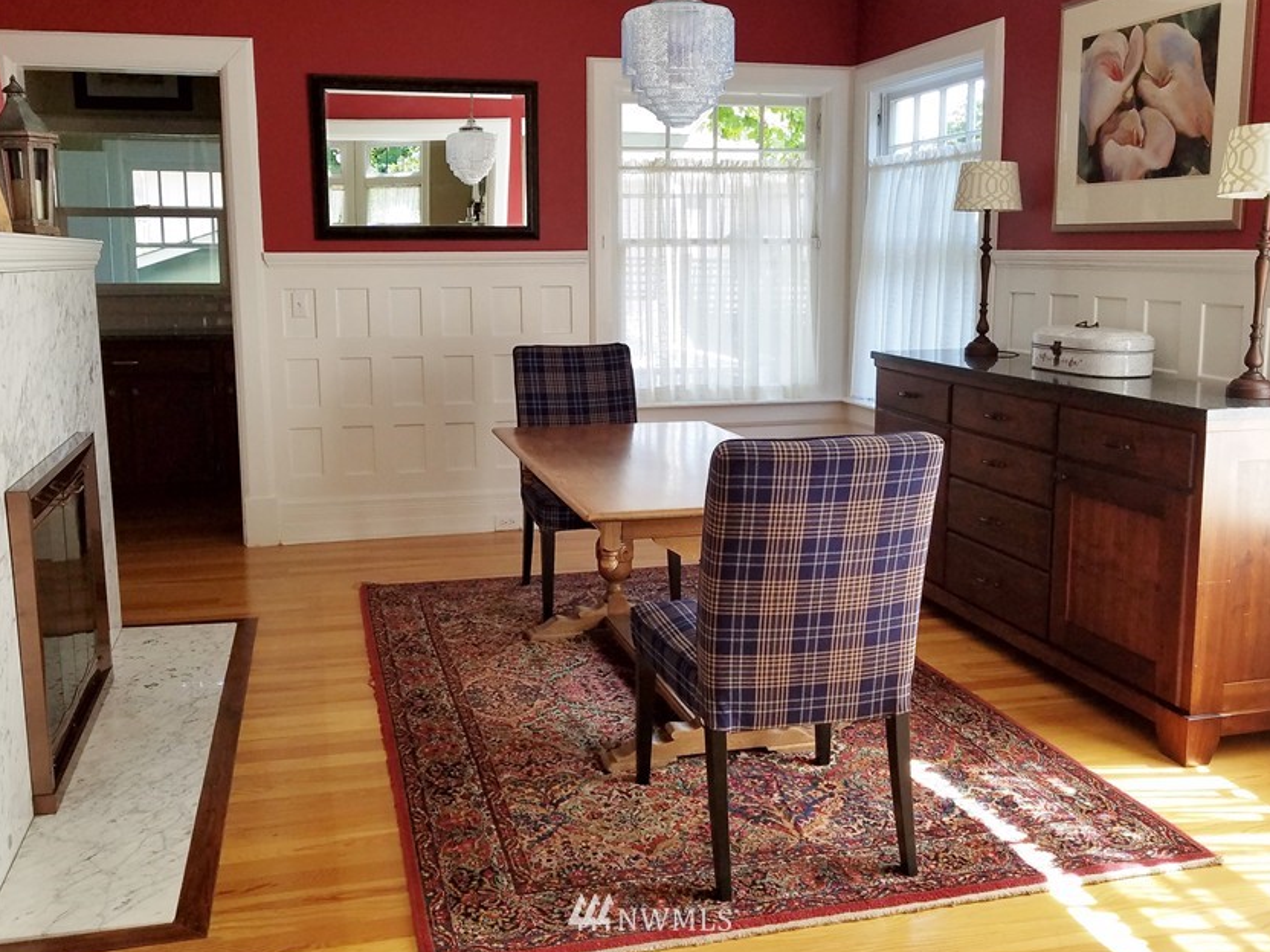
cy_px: 384
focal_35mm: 32
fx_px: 1174
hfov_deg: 56.8
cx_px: 653
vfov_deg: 44.0
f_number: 1.7
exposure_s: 1/120
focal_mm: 4.2
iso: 100
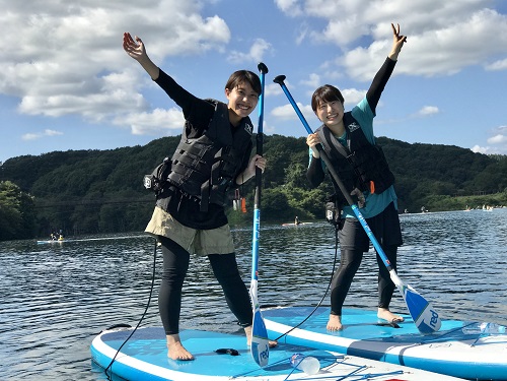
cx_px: 254
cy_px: 190
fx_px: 835
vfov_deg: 25.7
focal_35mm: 57
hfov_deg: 33.8
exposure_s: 1/1064
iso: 20
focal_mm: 6.6
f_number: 2.8
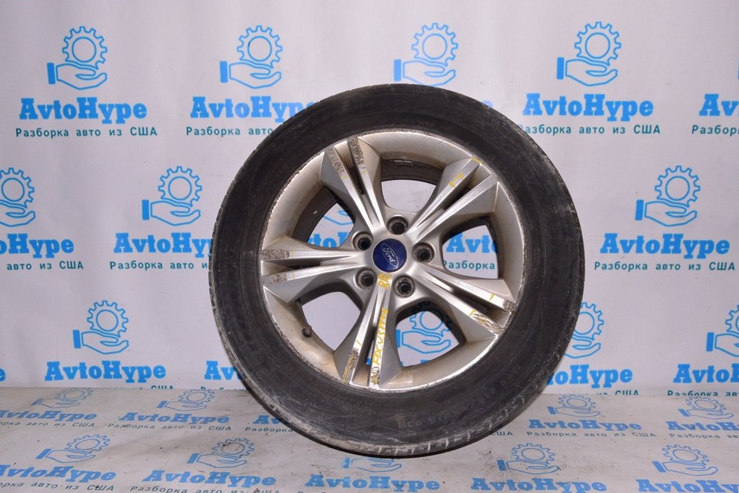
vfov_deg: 42.3
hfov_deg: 60.3
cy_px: 247
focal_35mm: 31
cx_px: 377
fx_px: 636
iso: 1600
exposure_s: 1/200
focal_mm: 20
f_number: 8
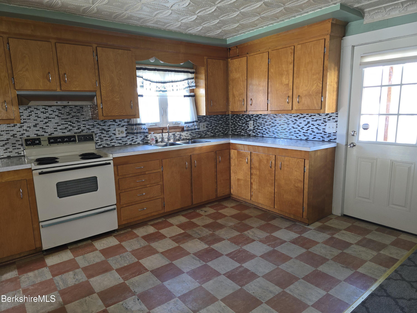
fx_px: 277
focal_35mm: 23
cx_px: 208
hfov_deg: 73.9
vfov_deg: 58.9
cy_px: 156
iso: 125
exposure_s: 1/24
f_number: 1.7
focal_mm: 6.3
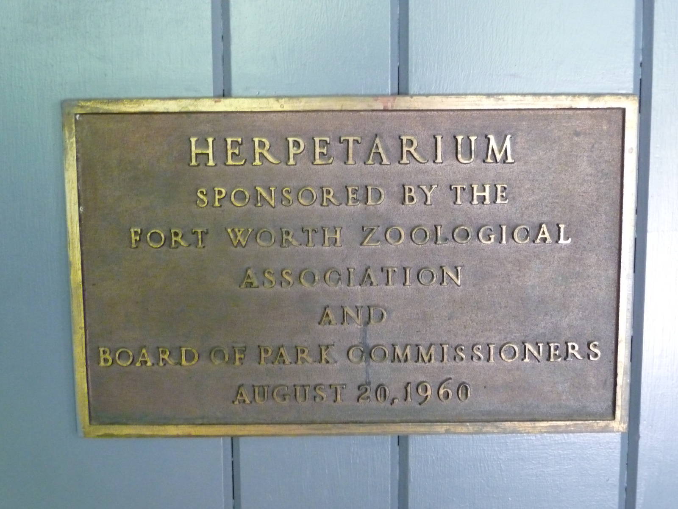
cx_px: 339
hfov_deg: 38.2
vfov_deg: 29.1
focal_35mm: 50
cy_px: 254
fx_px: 979
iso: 800
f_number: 4.2
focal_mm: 8.5
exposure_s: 1/6
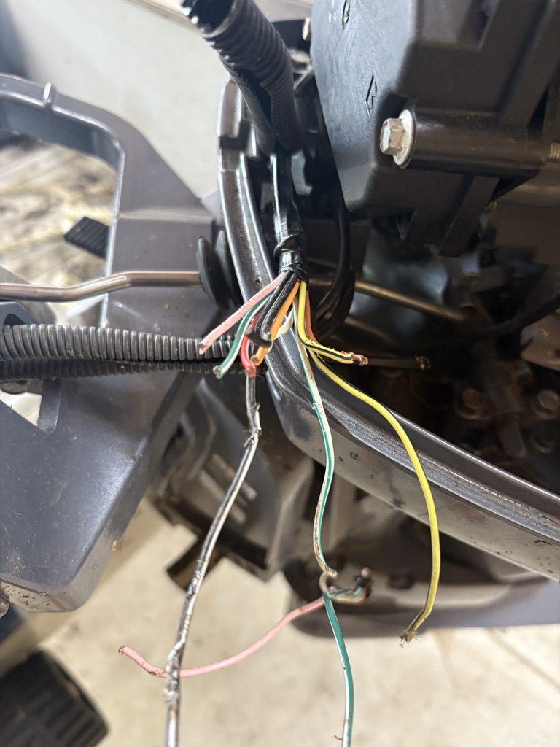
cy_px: 374
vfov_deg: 67.3
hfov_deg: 53.1
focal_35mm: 26
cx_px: 280
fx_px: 561
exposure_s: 1/60
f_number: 1.6
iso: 250
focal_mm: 5.96
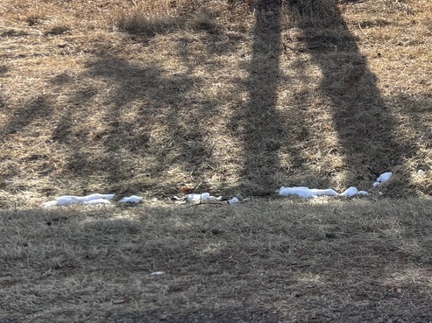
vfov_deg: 18.1
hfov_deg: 22.5
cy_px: -98
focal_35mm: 76
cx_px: 584
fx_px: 948
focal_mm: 5.96
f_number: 1.6
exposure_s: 1/1751
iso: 50
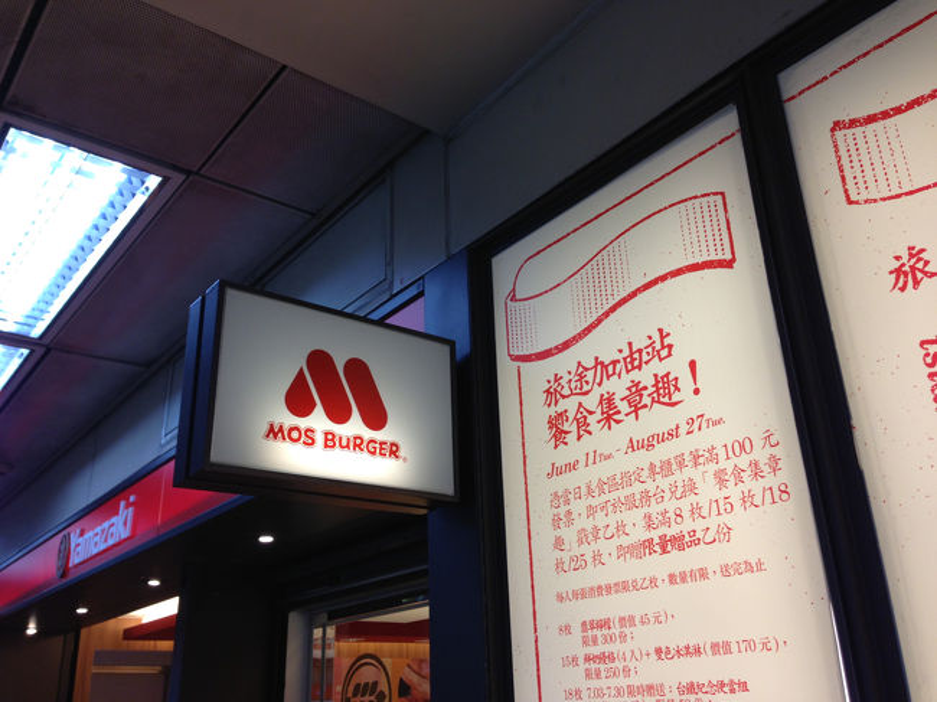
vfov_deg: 42.9
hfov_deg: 55.4
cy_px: 351
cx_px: 468
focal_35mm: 33
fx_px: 893
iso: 64
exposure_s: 1/60
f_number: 2.4
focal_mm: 4.13
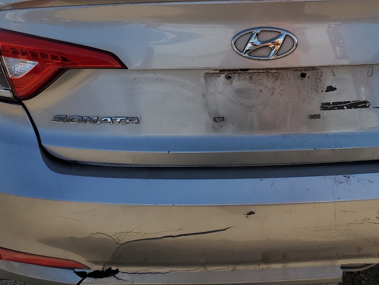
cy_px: 90
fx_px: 515
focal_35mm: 47
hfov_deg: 39.5
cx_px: 278
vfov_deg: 30.6
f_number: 1.5
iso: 50
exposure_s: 1/3333
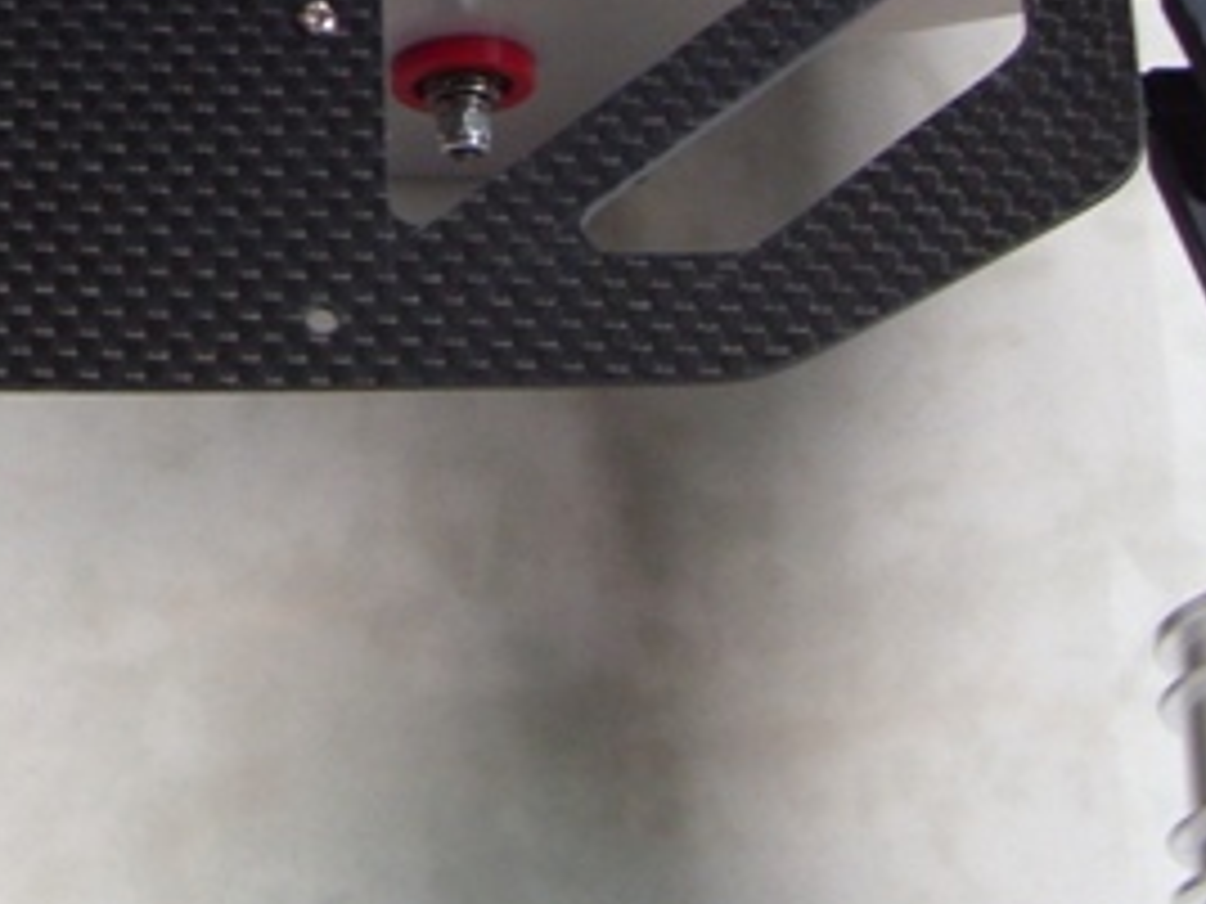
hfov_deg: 15.5
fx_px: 4355
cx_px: 11
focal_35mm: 125
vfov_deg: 11.5
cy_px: -277
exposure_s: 1/30
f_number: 2.8
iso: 100
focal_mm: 6.3
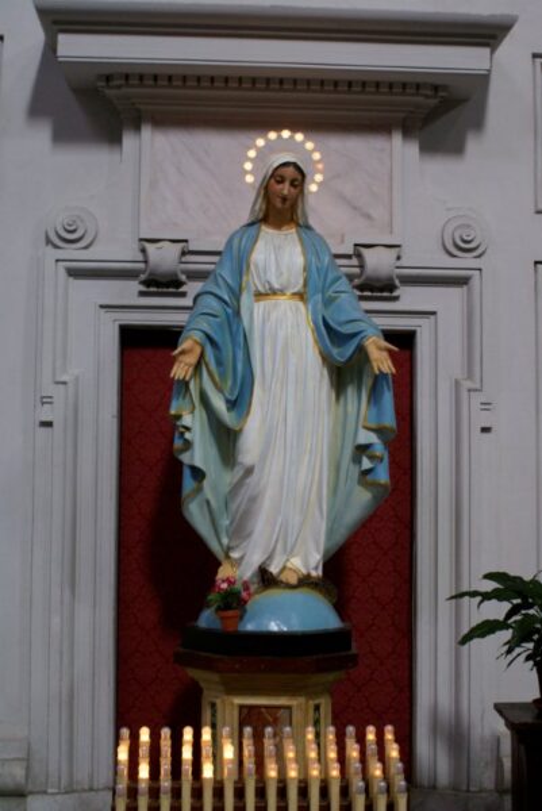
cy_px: 406
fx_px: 1183
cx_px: 271
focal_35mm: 52
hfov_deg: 25.8
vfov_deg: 37.8
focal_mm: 35
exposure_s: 1/15
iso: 400
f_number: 5.6
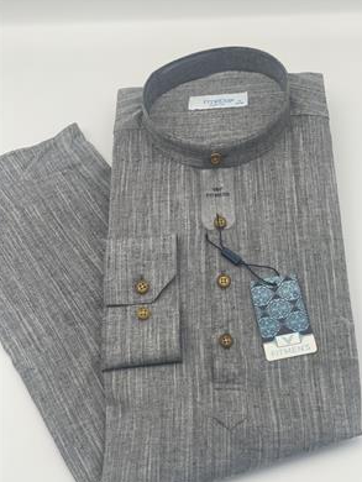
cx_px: 185
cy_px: 248
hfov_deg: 26.6
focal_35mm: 55
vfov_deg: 34.9
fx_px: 766
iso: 32
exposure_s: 1/326
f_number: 2
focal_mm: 6
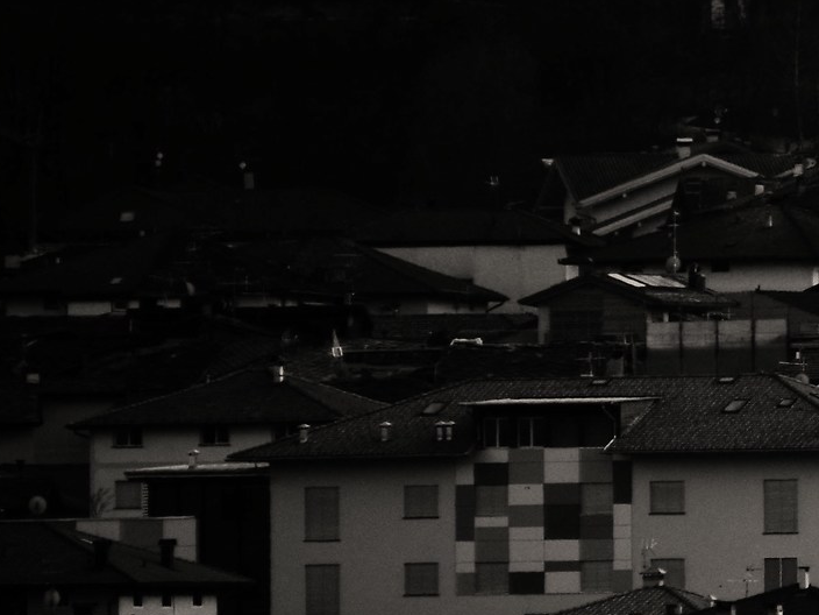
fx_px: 34898
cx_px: 1248
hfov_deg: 1.3
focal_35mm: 1475
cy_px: 200
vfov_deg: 1.0
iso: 250
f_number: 6.3
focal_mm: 300
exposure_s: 1/640
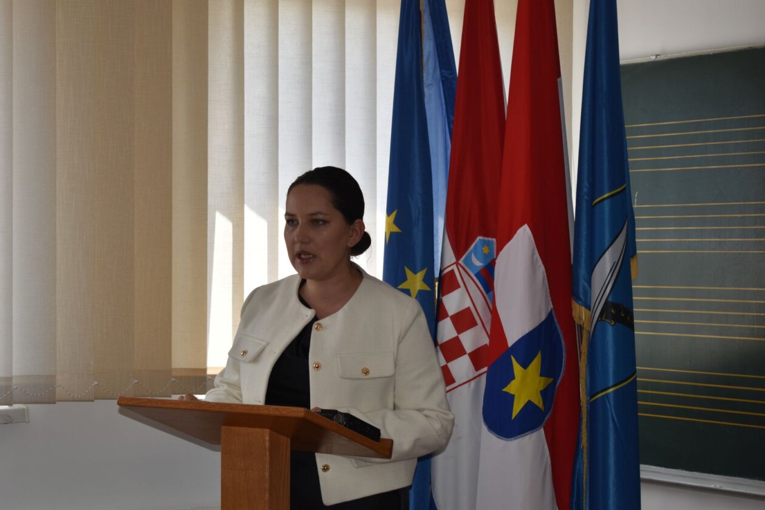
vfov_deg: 16.6
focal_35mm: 82
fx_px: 1753
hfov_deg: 24.6
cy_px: 255
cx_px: 382
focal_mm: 55
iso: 125
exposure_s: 1/200
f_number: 5.6
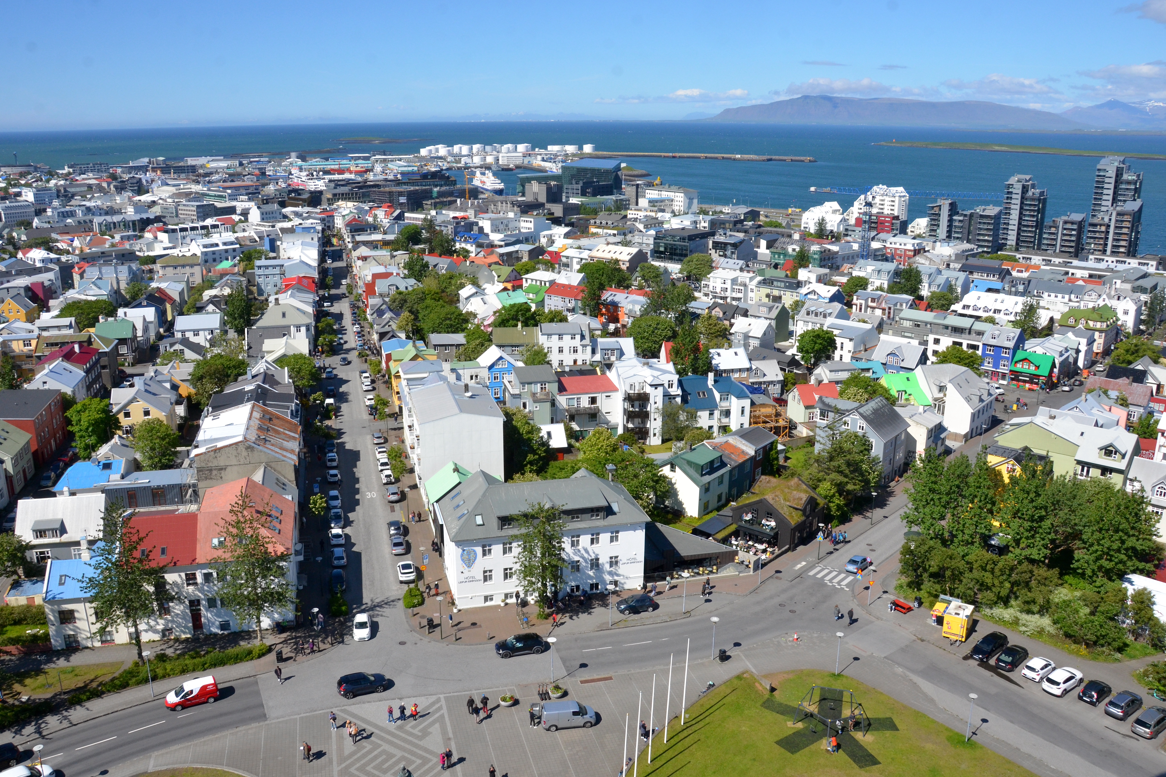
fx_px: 907
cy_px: 378
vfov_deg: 46.4
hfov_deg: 65.5
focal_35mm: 28
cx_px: 562
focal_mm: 18
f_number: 13
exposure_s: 1/640
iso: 500
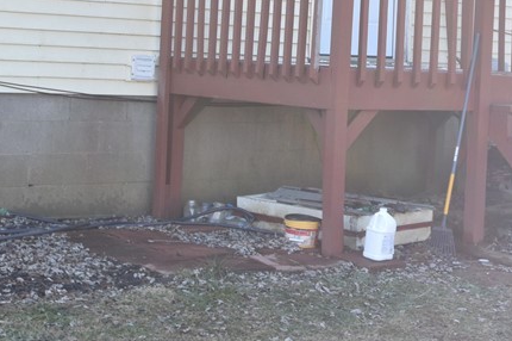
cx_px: 526
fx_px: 1293
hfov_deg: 21.5
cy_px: -29
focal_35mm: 91
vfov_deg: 14.7
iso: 400
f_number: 8
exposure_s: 1/250
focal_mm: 24
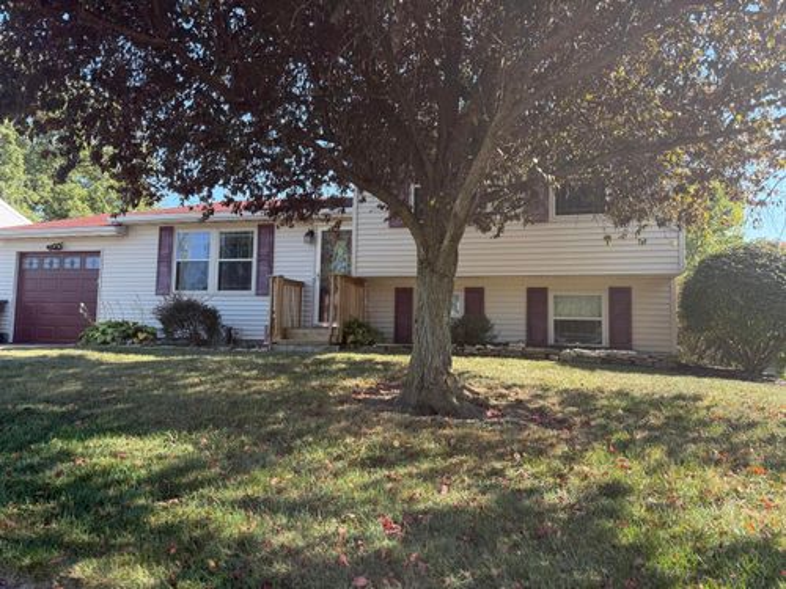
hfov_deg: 71.6
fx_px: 545
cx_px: 393
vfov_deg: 56.8
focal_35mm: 24
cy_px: 294
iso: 80
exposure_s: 1/671
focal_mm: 6.76
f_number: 1.78
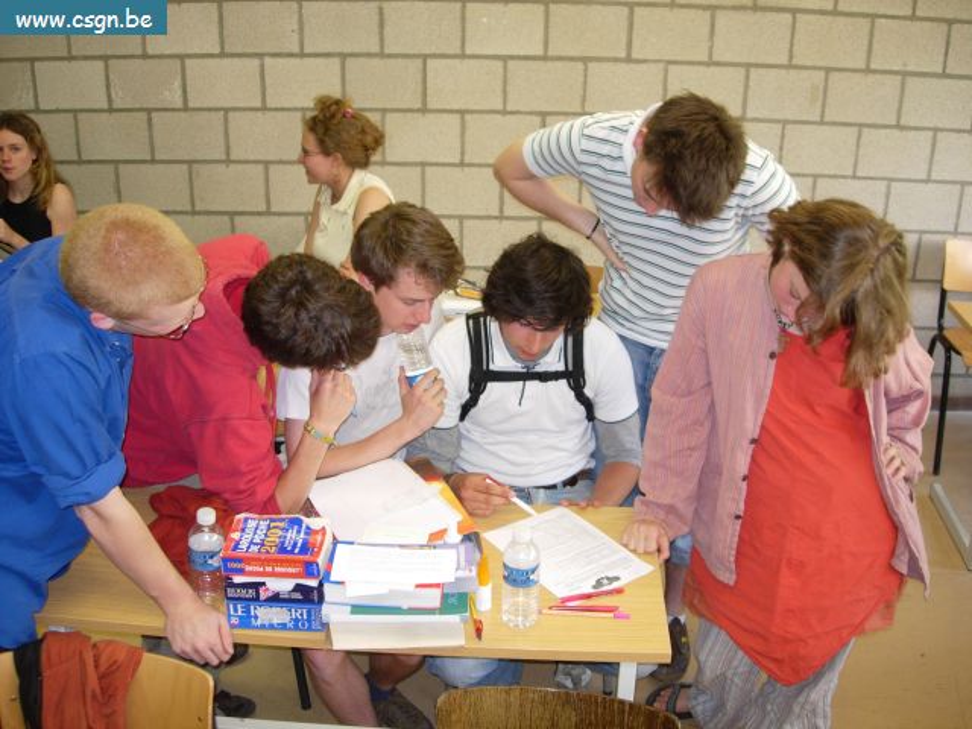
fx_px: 1067
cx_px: 486
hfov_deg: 49.0
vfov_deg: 37.7
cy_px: 364
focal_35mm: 38
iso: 79
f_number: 2.8
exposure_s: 1/32
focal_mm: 7.8
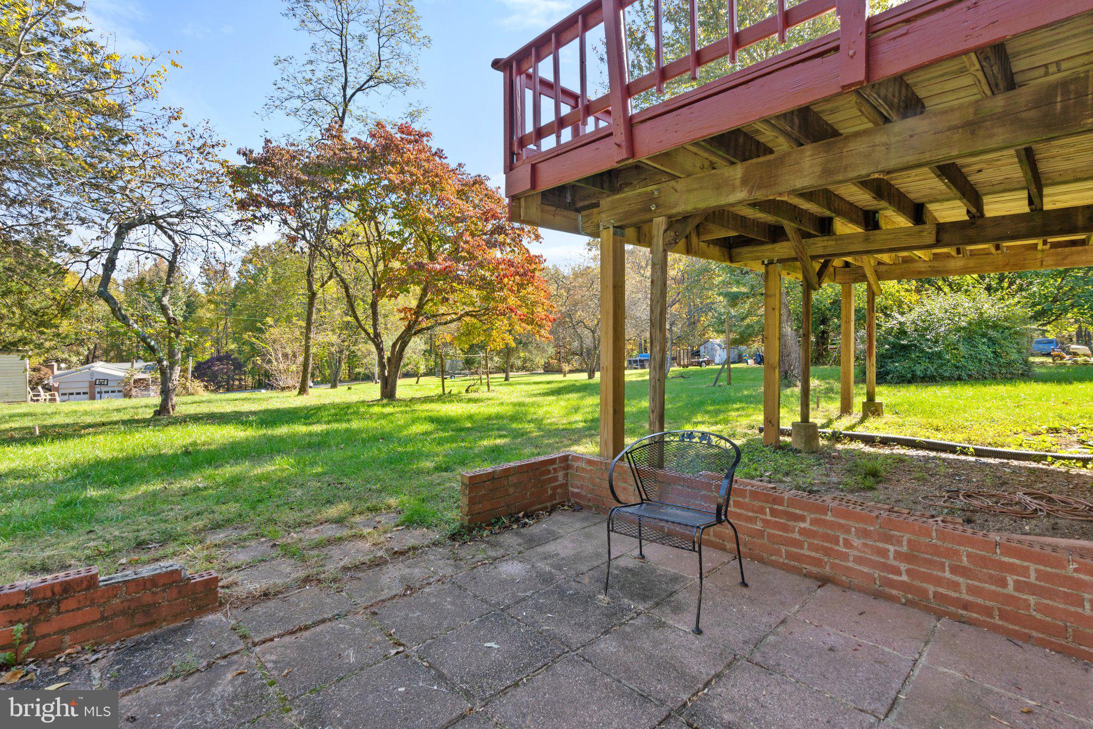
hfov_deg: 96.7
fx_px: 486
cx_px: 546
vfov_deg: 73.7
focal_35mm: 16
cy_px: 364
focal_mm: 16
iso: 320
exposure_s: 1/60
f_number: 13
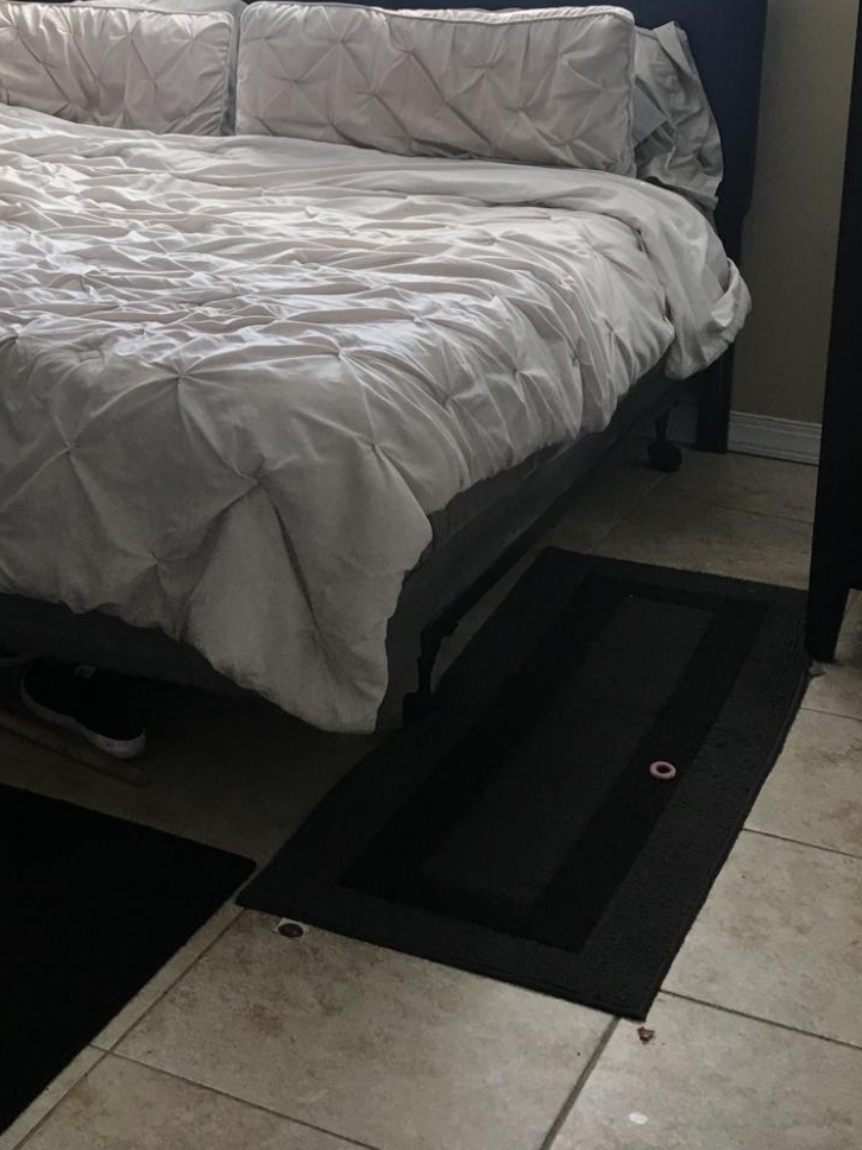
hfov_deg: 23.3
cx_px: -27
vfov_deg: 31.4
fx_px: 1993
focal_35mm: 60
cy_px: 241
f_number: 2.2
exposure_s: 1/40
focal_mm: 4.15
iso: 25
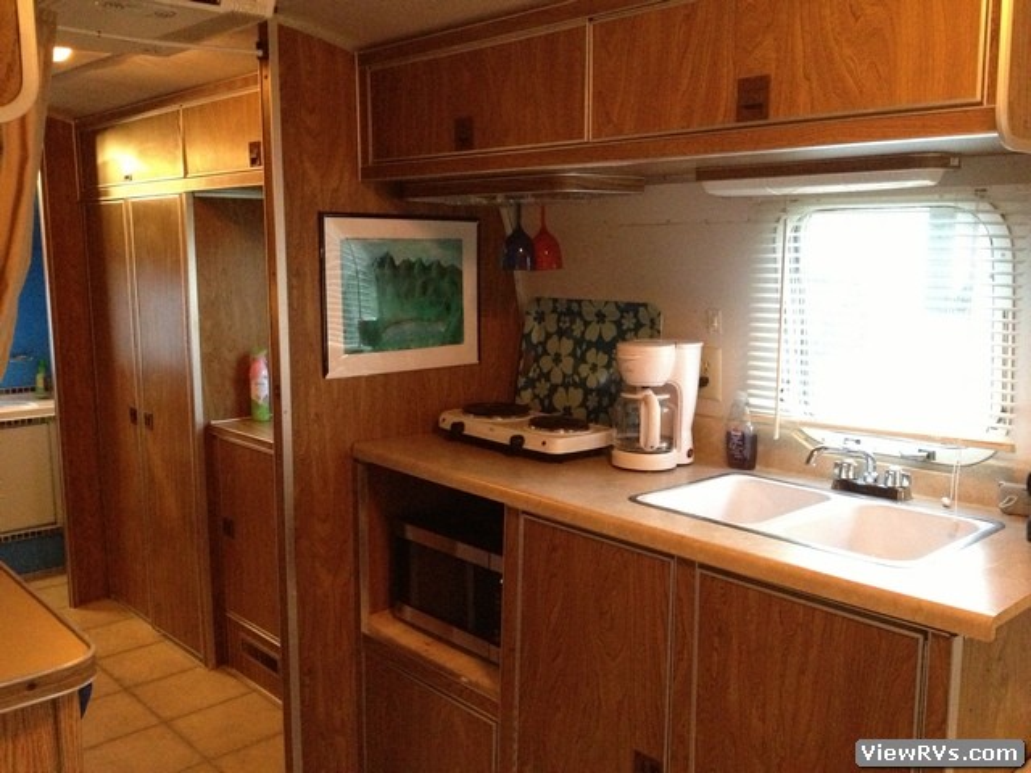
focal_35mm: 35
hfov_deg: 52.6
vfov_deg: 40.7
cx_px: 516
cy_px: 386
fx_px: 1042
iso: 800
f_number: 2.4
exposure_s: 1/15
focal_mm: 4.28
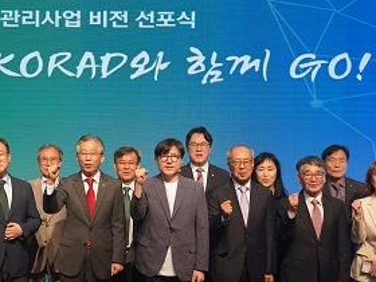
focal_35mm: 79
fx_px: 858
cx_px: 66
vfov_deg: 18.7
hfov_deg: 24.3
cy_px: 138
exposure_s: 1/160
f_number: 4
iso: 640
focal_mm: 36
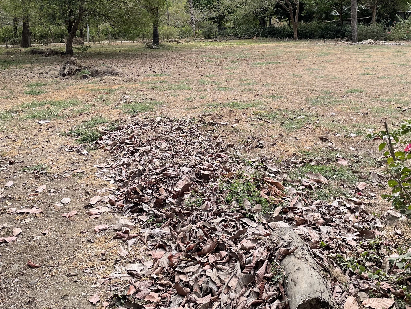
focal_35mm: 42
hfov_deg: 44.8
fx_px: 499
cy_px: 109
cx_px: 217
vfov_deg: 34.1
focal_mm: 4.2
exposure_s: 1/1490
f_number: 1.6
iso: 32
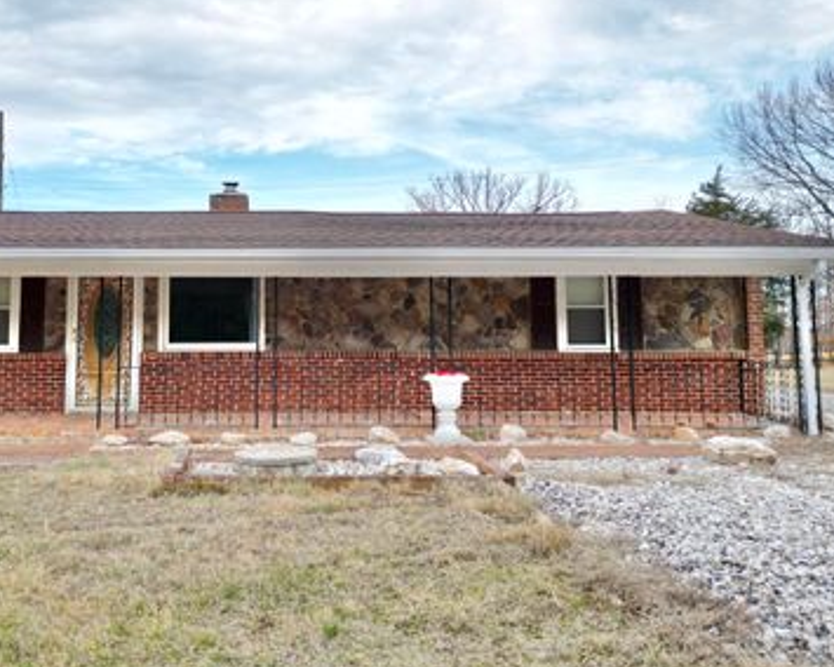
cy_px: 276
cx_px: 282
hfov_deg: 53.2
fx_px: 815
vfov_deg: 44.4
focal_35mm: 33
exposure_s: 1/1000
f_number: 1.7
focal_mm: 6.72
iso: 110
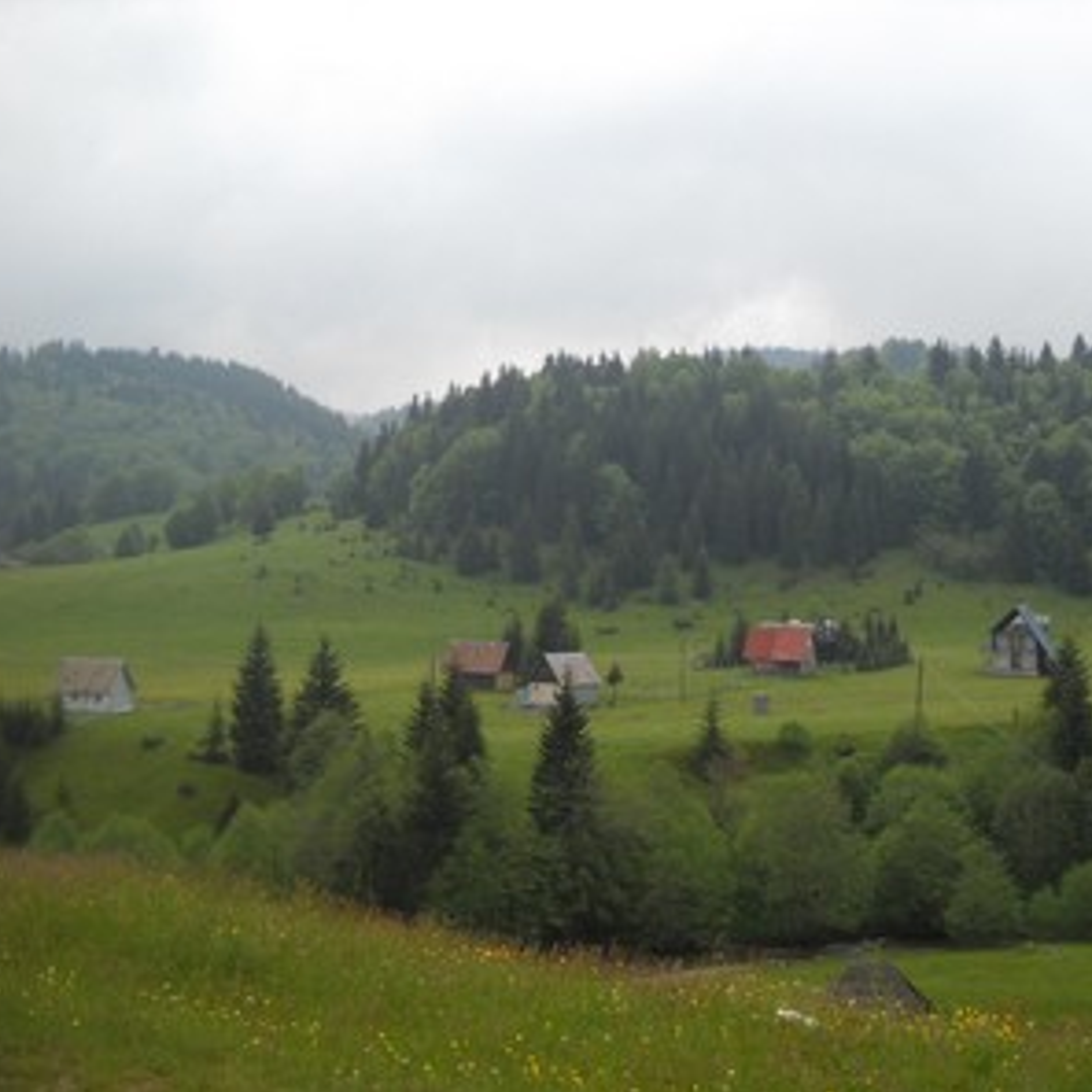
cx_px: 679
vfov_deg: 34.7
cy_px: 546
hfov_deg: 34.5
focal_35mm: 49
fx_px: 1749
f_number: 5.5
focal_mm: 6.72
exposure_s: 1/176
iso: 64
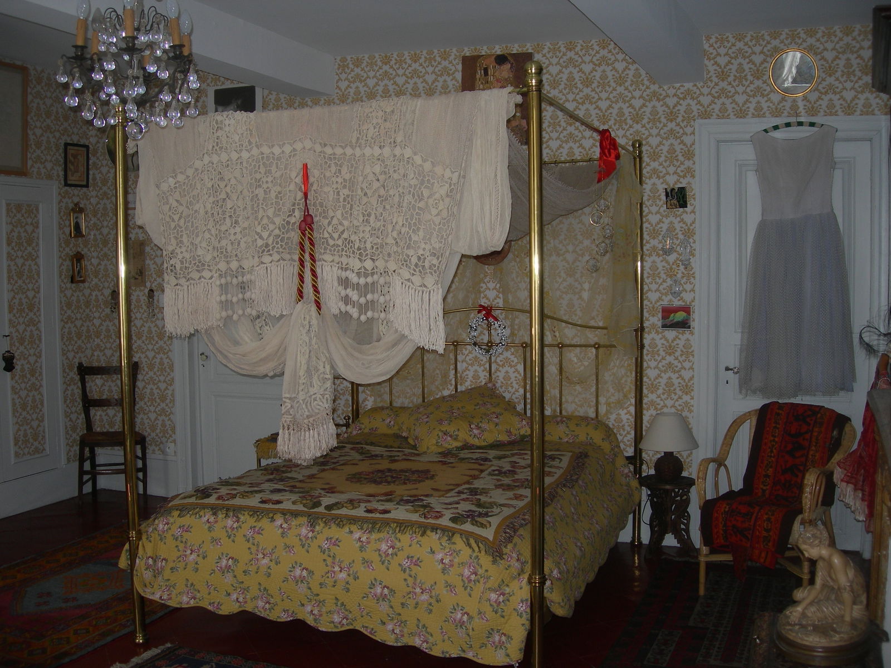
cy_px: 334
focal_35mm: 38
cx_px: 446
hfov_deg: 49.0
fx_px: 978
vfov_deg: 37.7
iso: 51
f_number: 2.8
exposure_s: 1/60.1
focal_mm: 7.8
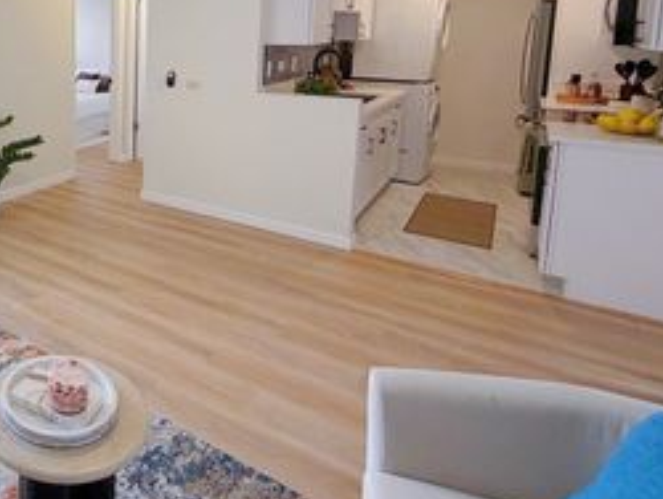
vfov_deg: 46.8
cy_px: 92
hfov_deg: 53.7
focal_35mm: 28
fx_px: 537
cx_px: 42
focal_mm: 2.22
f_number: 2.2
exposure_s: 1/120
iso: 64
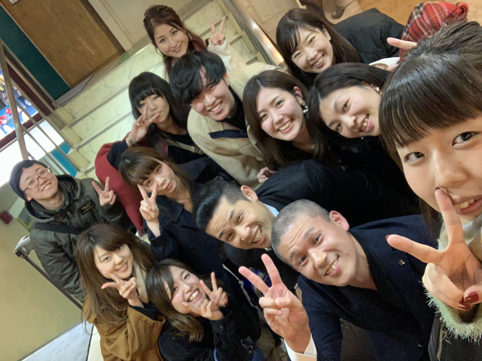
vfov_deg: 44.2
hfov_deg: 56.8
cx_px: 241
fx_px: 446
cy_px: 180
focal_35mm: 32
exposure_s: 1/33
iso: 250
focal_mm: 2.87
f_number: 2.2
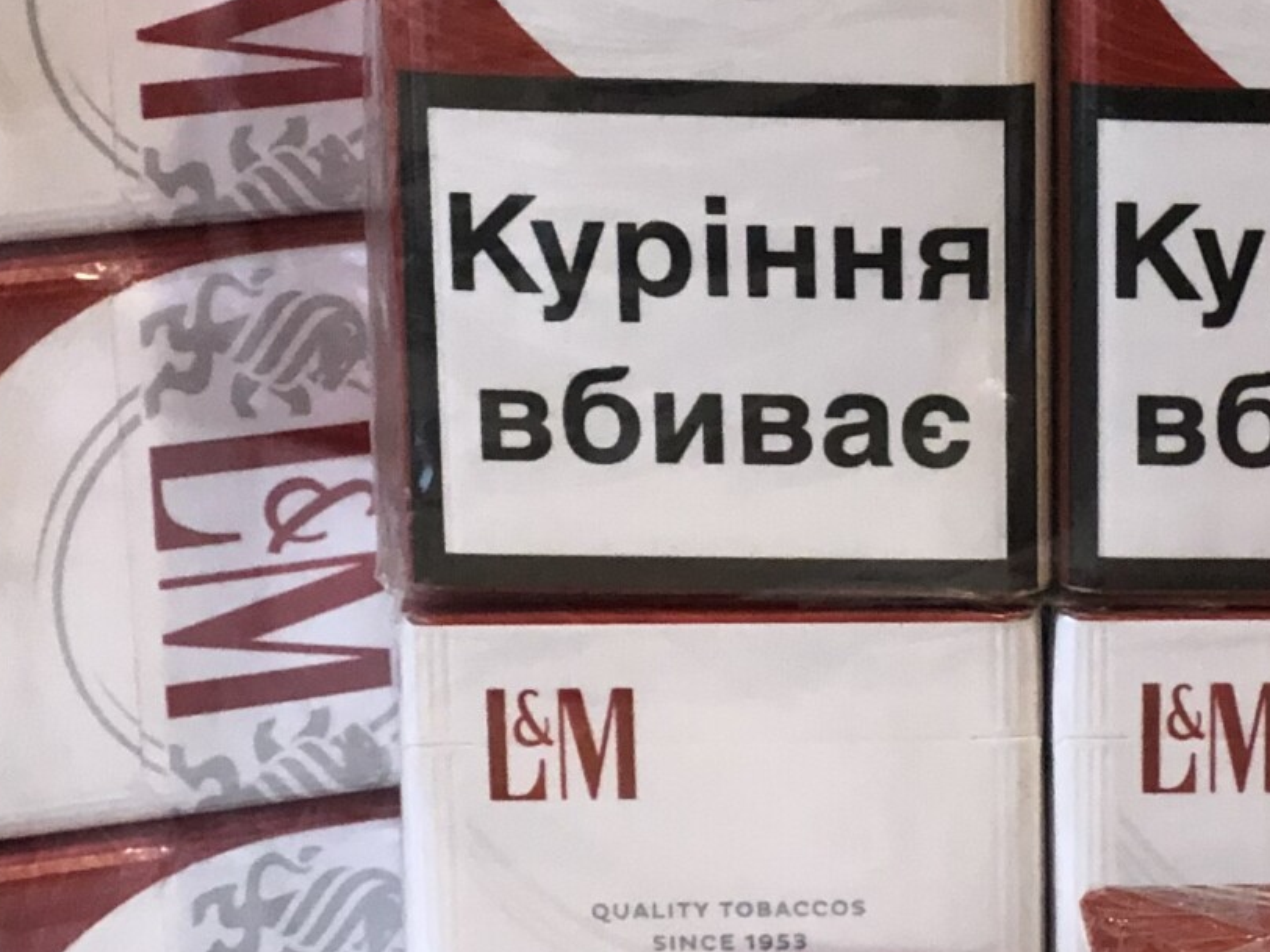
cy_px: 857
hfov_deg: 11.6
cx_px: 1878
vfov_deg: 9.0
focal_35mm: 164
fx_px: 6017
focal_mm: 6
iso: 125
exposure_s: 1/30
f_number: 2.4
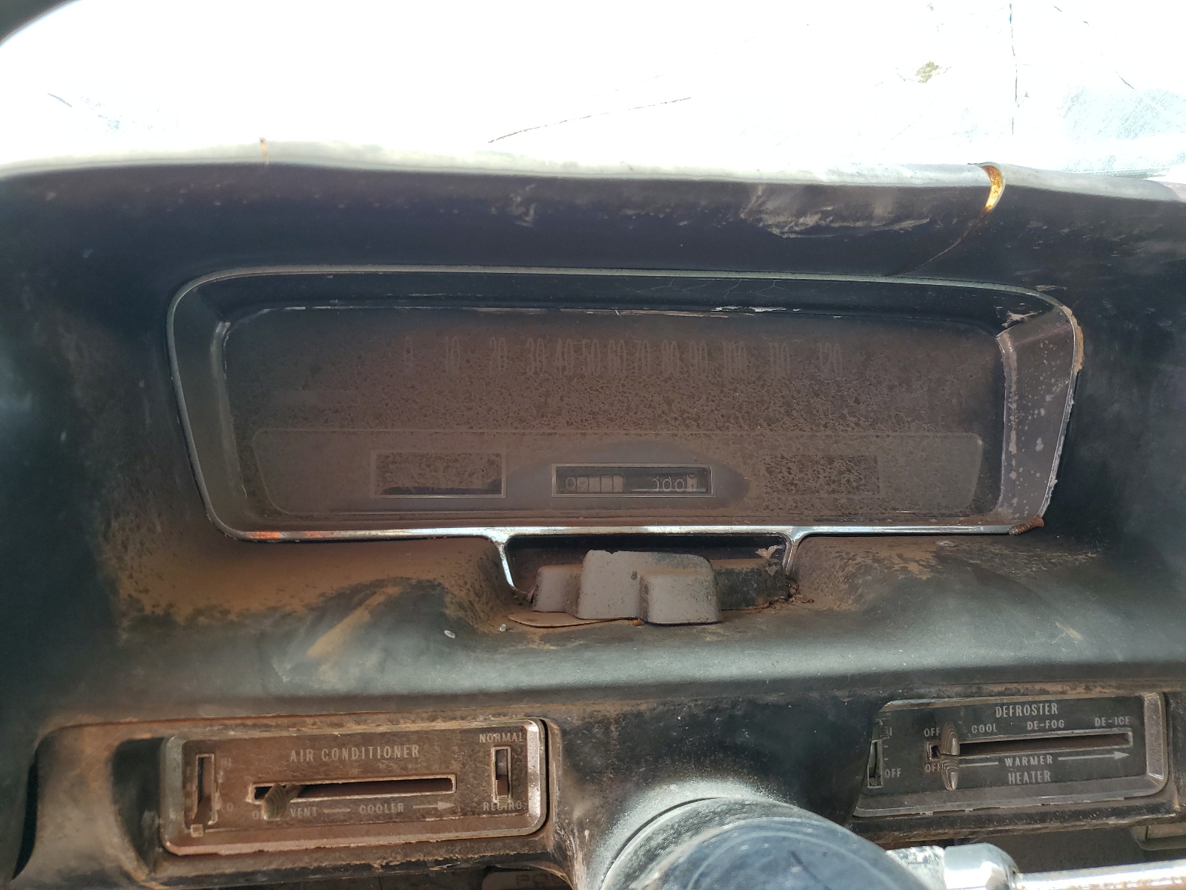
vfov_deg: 53.1
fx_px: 891
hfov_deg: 67.3
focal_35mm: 26
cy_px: 445
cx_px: 593
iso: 50
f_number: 1.5
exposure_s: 1/400
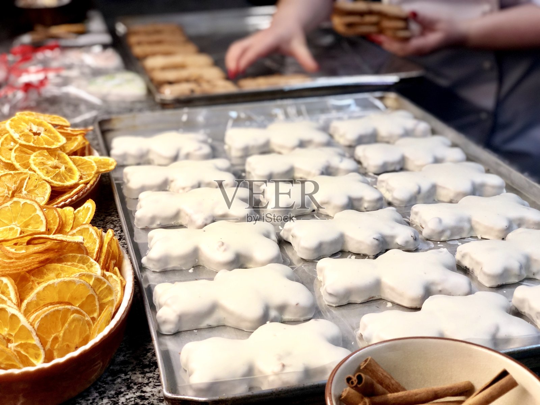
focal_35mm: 52
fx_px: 811
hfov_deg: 36.8
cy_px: 202
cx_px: 270
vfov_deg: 28.0
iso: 40
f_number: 2.4
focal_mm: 6
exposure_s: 1/50
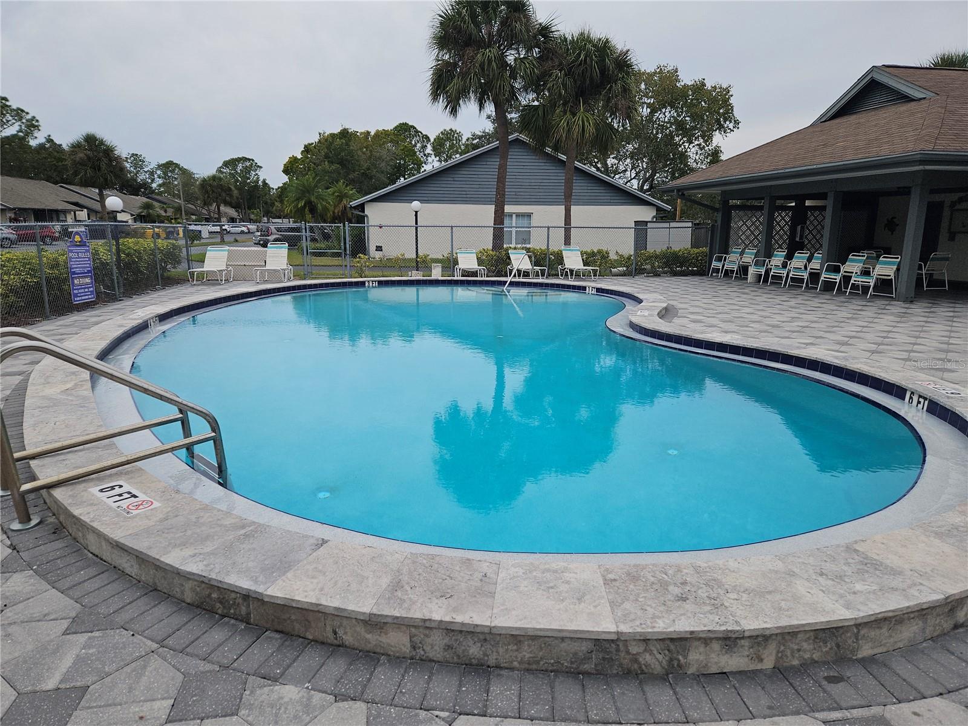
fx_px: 643
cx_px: 484
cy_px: 363
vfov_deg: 58.9
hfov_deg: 73.9
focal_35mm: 23
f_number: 1.8
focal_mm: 5.4
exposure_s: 1/1775
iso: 25
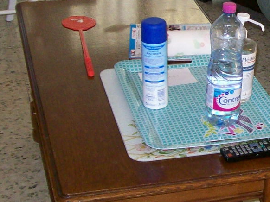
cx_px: 325
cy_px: 34
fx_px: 772
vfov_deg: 14.8
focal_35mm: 99
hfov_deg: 18.8
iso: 200
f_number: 2.7
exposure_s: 1/64
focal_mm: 6
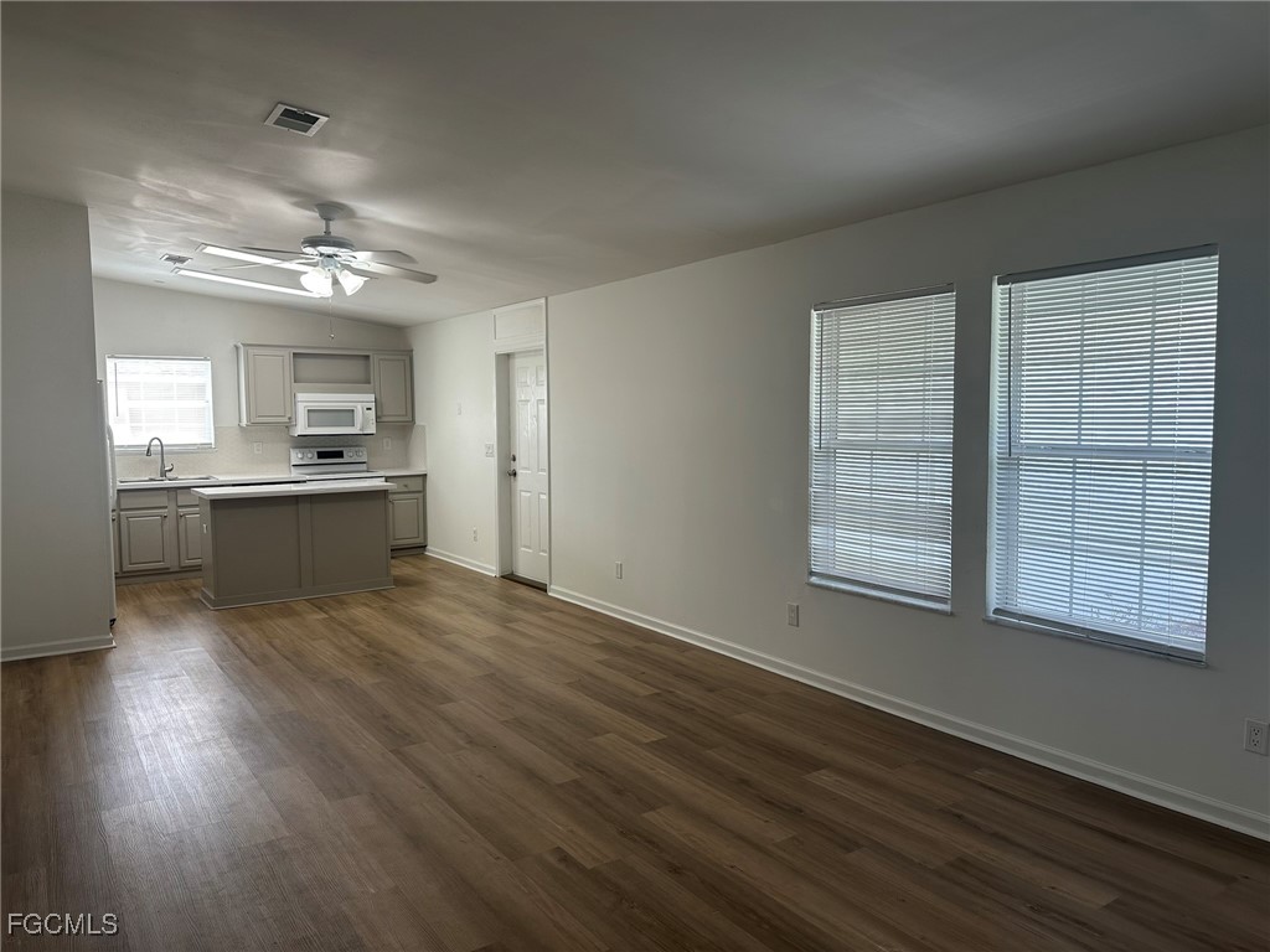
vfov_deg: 56.8
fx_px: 881
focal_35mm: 24
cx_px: 635
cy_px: 476
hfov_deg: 71.6
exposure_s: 1/120
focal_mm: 6.86
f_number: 1.78
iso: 80
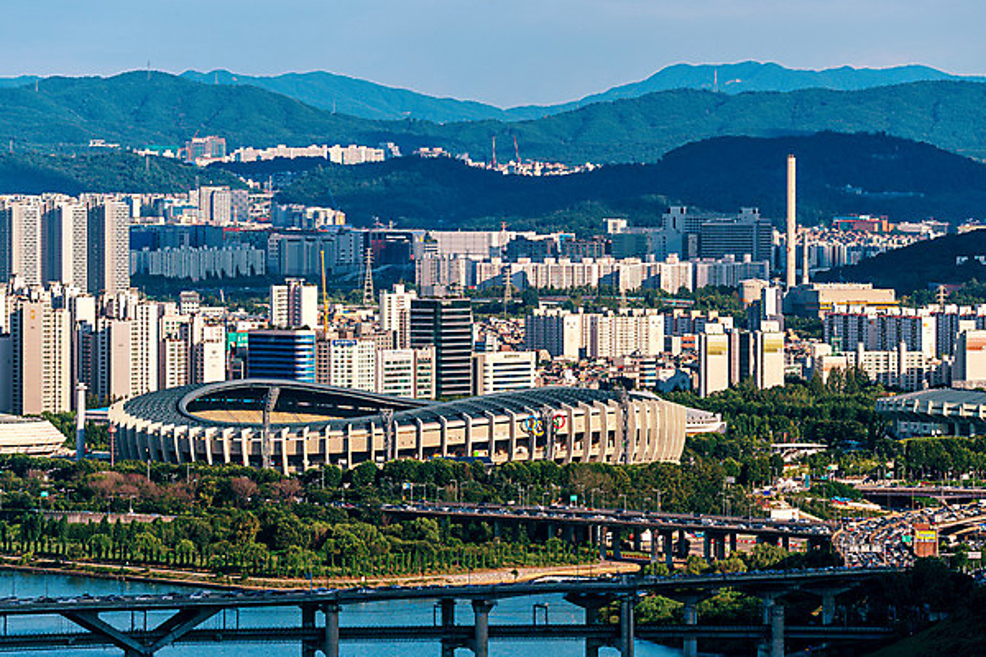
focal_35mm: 270
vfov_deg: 5.1
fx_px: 7394
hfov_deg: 7.6
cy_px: 328
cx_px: 493
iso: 64
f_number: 10
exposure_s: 1/160
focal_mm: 270
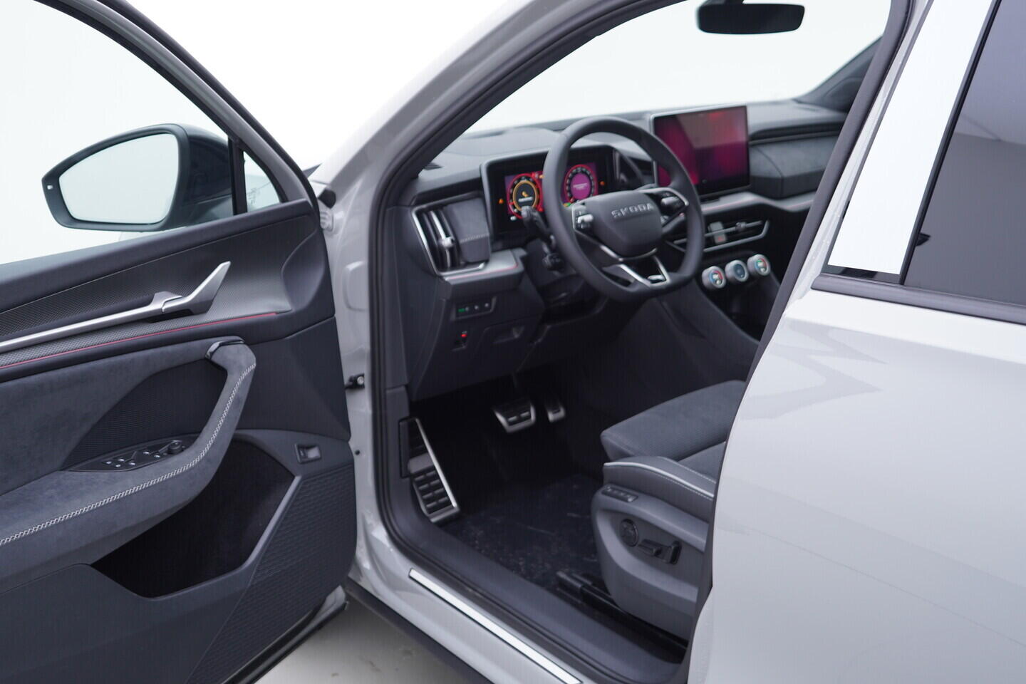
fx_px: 1026
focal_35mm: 36
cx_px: 513
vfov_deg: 36.9
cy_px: 342
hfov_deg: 53.1
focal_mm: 24
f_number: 2.8
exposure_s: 1/40
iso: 125
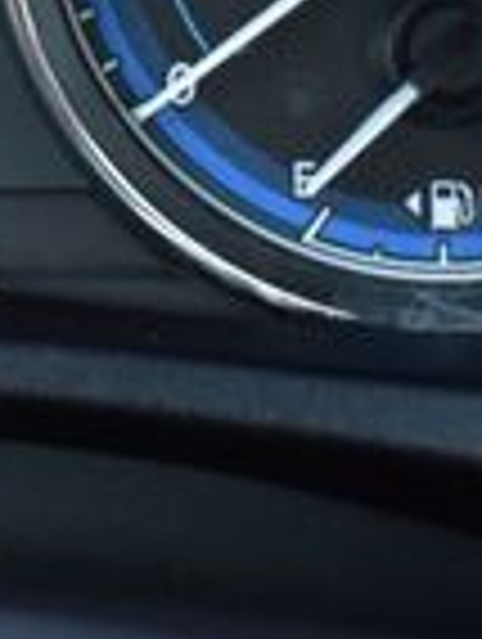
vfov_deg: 10.3
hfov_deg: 7.8
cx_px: -203
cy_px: -207
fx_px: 3483
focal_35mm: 188
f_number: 4.2
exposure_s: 1/13
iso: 1600
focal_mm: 29
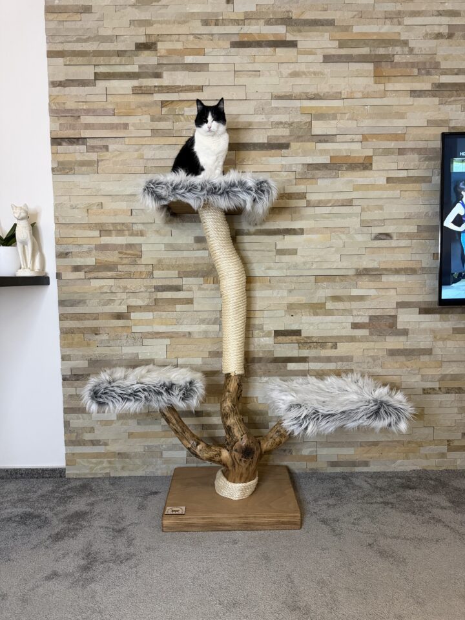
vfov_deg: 71.6
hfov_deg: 56.8
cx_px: 232
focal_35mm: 24
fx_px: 430
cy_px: 310
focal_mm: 6.76
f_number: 1.78
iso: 400
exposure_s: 1/50
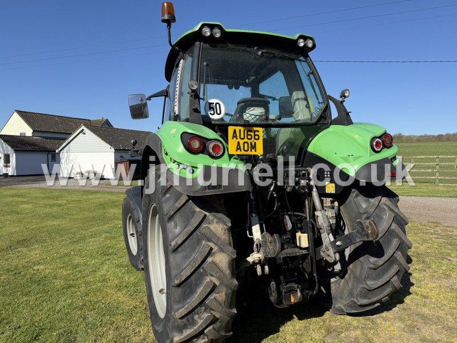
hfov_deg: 71.6
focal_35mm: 24
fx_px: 317
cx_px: 228
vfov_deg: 56.8
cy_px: 172
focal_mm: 6.76
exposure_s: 1/4975
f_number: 1.78
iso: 100
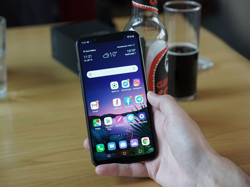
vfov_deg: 18.4
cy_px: 98
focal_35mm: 80
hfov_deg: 24.4
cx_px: 149
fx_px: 578
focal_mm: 55
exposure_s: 1/800
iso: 3200
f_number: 3.5
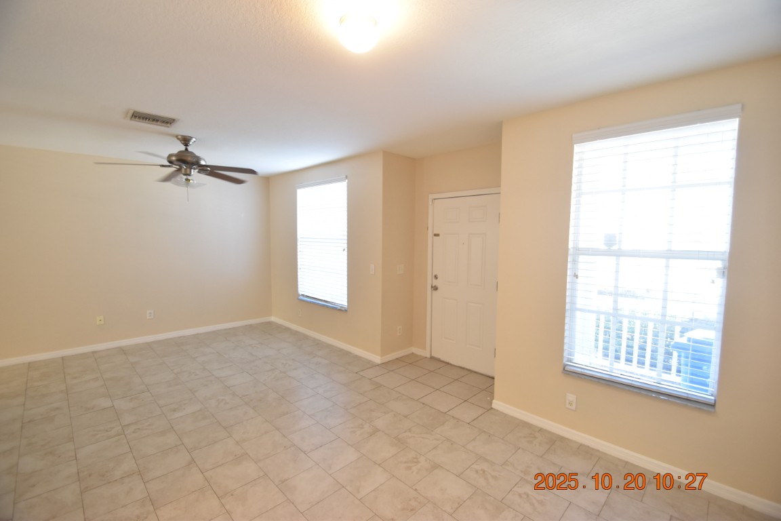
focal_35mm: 15
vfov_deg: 77.3
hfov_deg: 100.4
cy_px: 260
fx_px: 325
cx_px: 390
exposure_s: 1/30
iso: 800
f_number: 3.5
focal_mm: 10
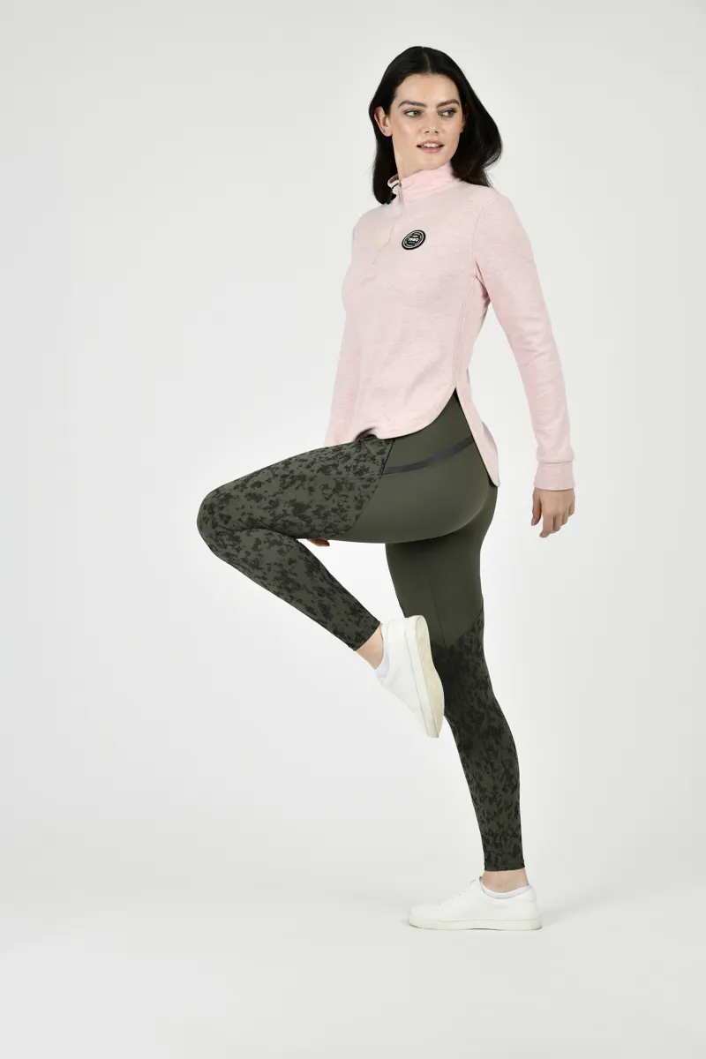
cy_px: 530
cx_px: 353
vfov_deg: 28.1
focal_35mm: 72
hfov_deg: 18.9
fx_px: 2118
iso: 200
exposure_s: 1/160
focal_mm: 72
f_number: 6.3
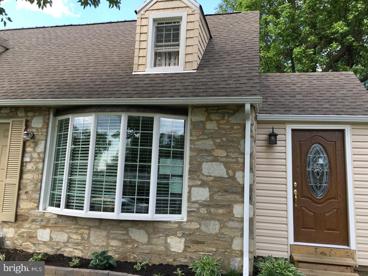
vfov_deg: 48.2
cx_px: 184
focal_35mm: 29
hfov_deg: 61.7
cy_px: 138
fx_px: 308
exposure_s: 1/295
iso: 25
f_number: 2.2
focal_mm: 4.15
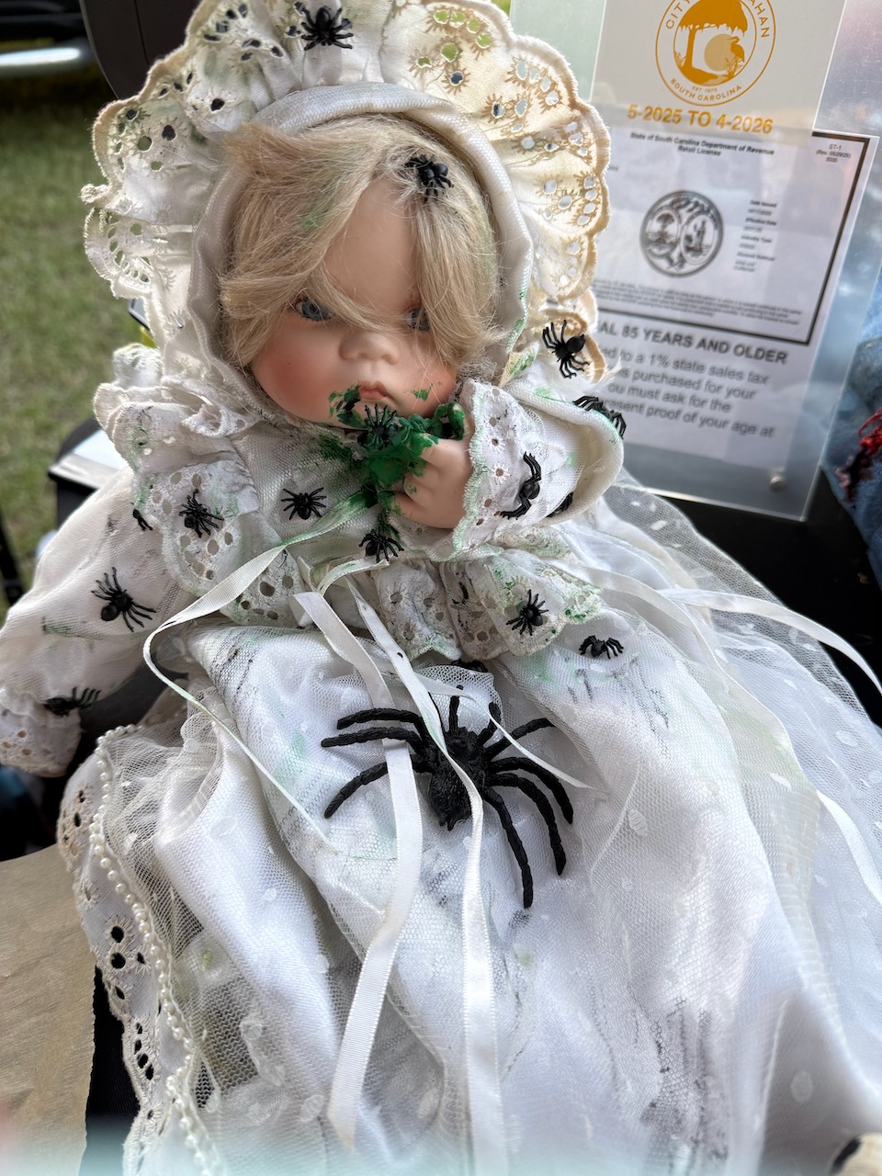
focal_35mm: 24
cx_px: 441
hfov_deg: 56.8
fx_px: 815
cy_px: 588
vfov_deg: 71.6
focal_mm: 6.76
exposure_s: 1/121
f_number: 1.78
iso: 125
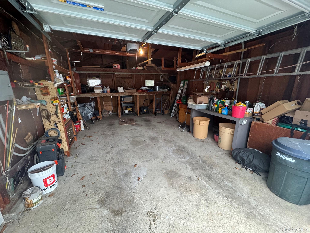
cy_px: 116
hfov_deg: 102.1
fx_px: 125
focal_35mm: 14
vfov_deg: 85.7
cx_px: 155
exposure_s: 1/60
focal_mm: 2.22
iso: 250
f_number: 2.2
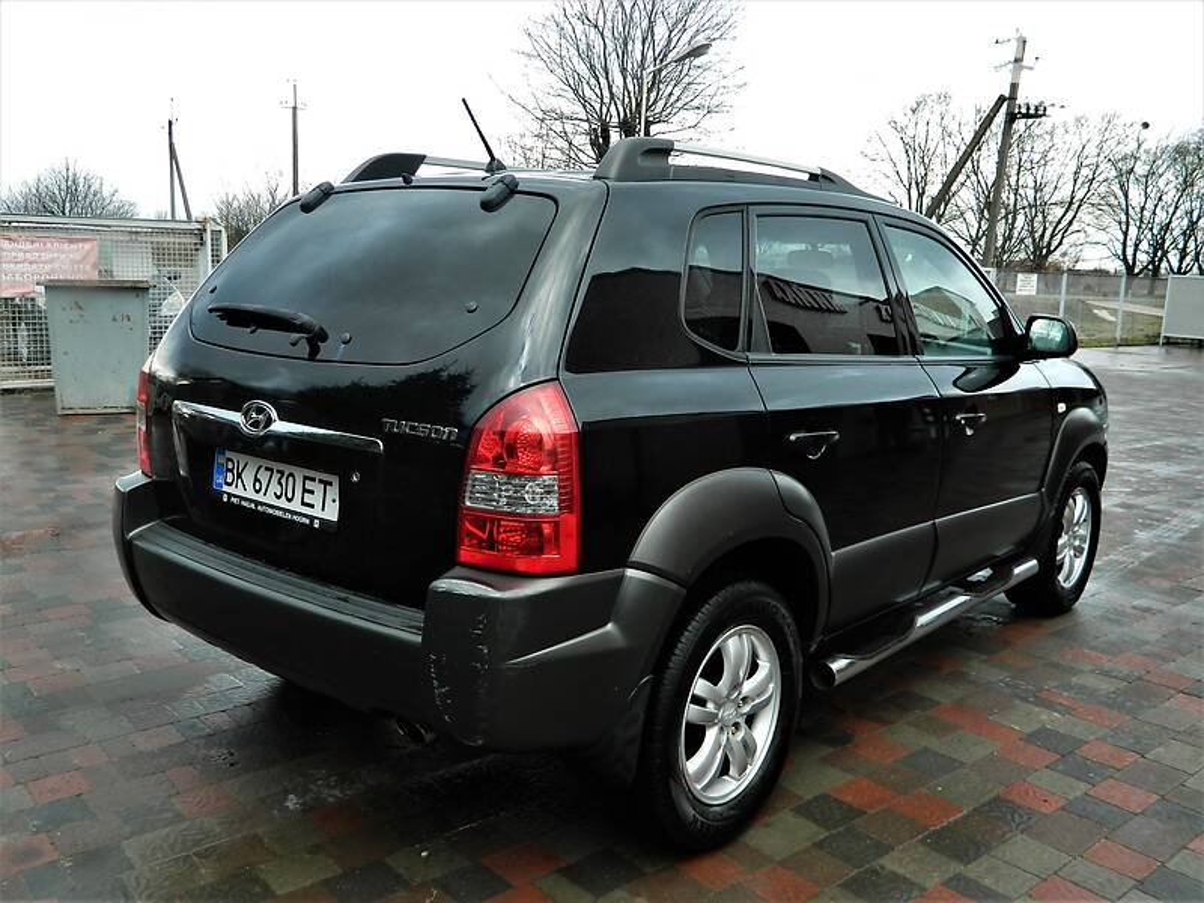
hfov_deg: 58.4
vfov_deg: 45.4
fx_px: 1078
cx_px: 602
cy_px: 452
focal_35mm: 31
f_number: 3.2
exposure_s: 1/80
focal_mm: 5.6
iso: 80
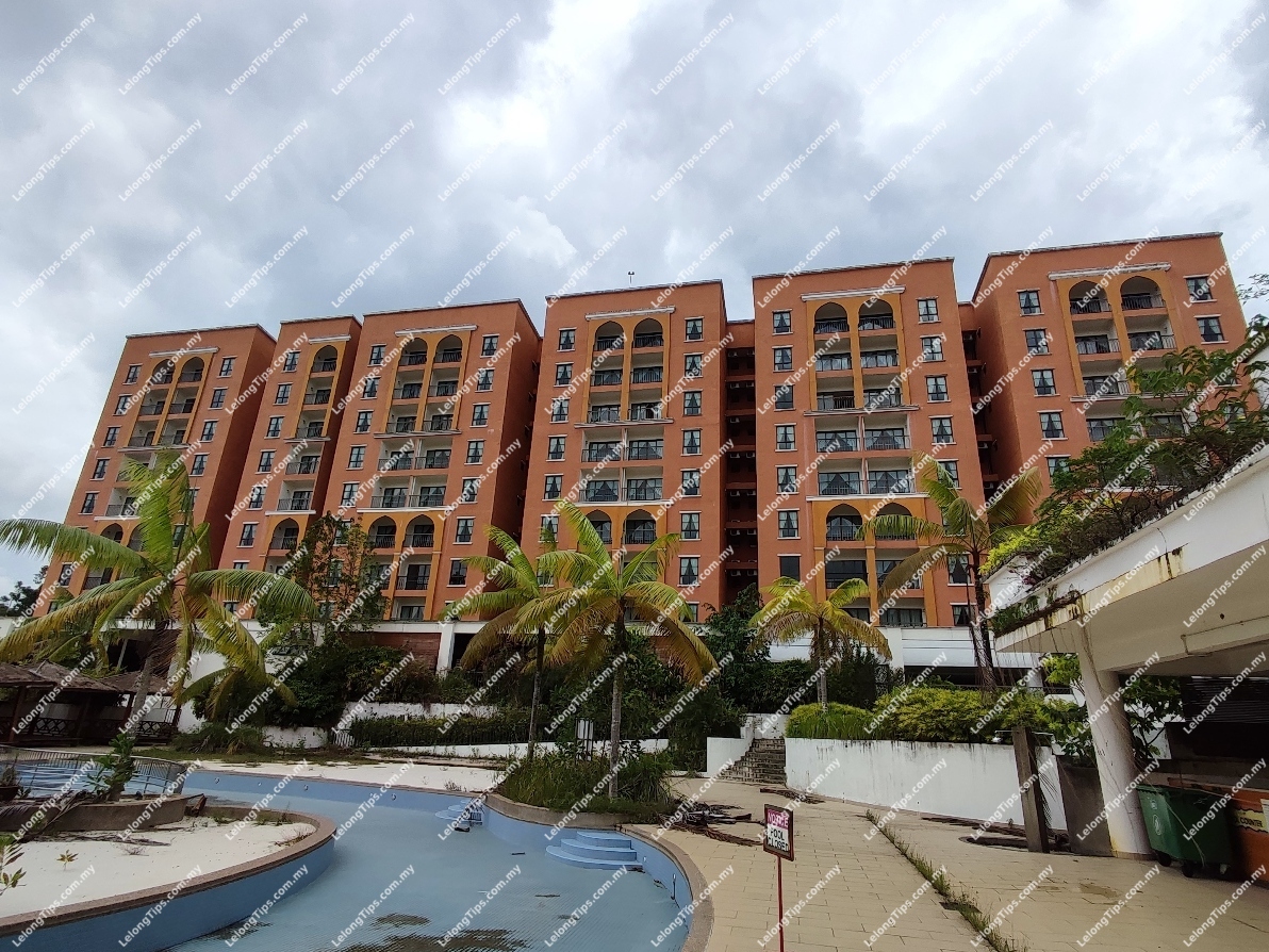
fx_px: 587
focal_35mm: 16
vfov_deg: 78.1
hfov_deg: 94.5
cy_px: 476
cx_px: 634
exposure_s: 1/2027
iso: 50
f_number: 2.2
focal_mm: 1.65
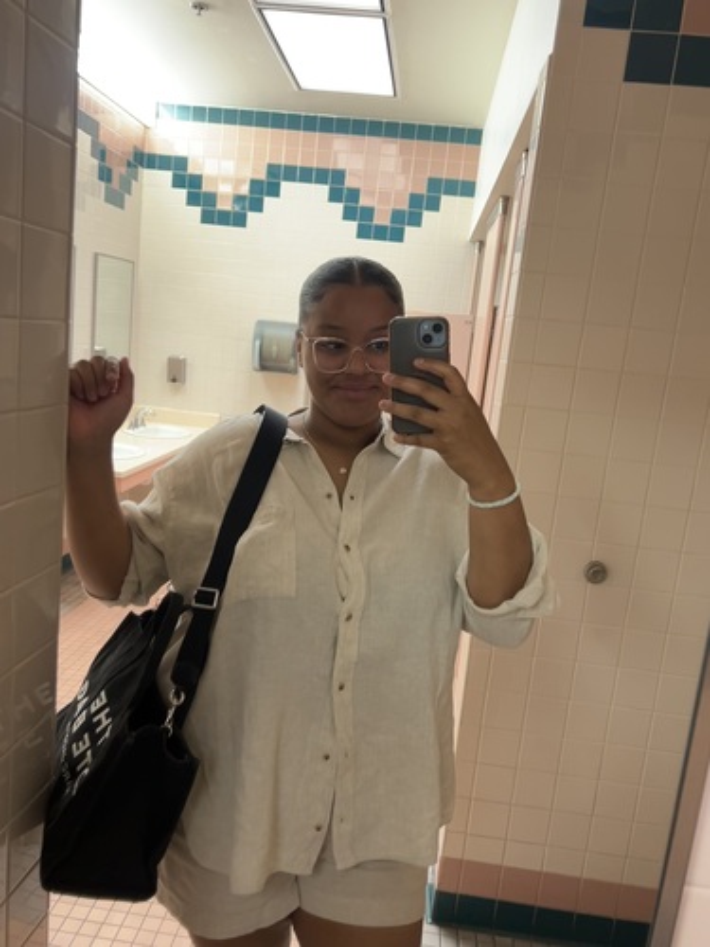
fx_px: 711
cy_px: 474
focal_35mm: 26
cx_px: 355
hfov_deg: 53.1
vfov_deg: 67.3
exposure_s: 1/60
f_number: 1.5
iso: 160
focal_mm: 5.7
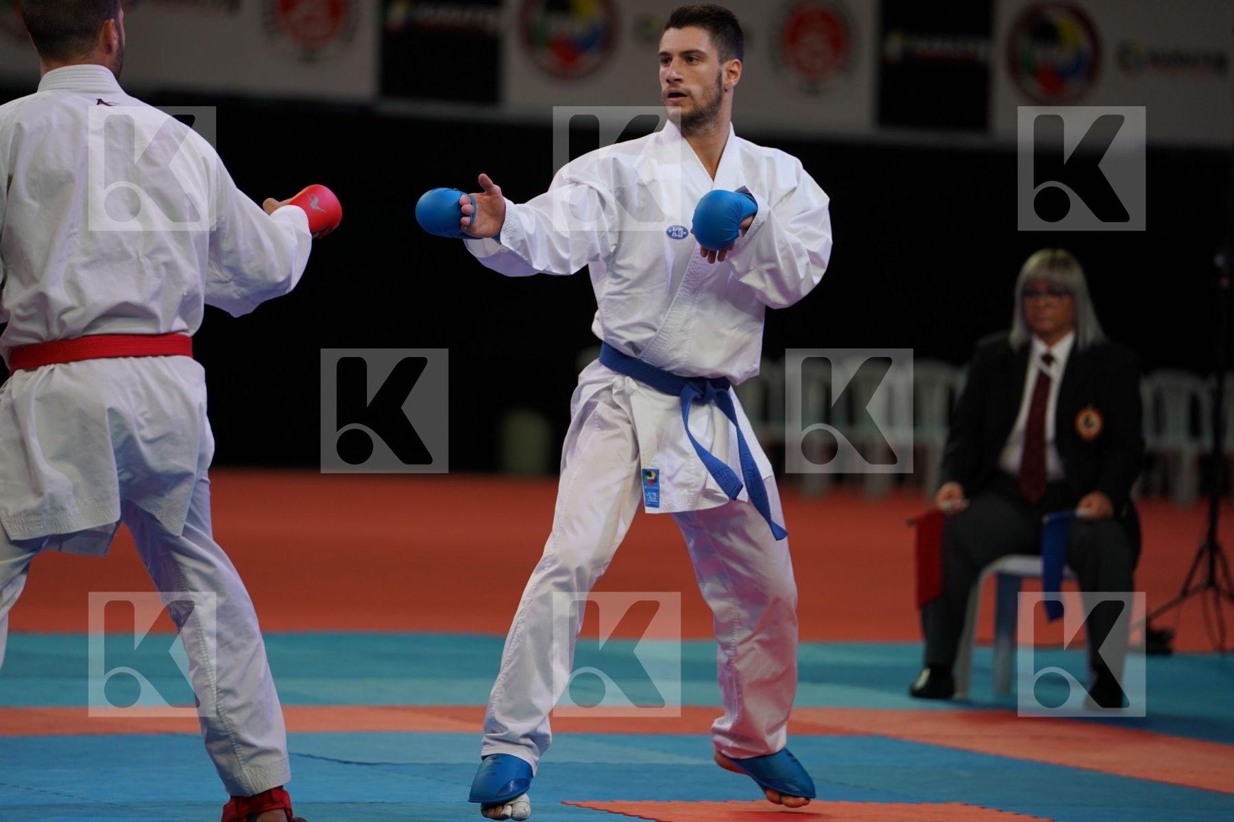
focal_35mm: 181
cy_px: 411
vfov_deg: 7.6
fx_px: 6204
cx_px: 617
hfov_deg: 11.4
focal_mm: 181
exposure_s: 1/1000
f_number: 2.8
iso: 500
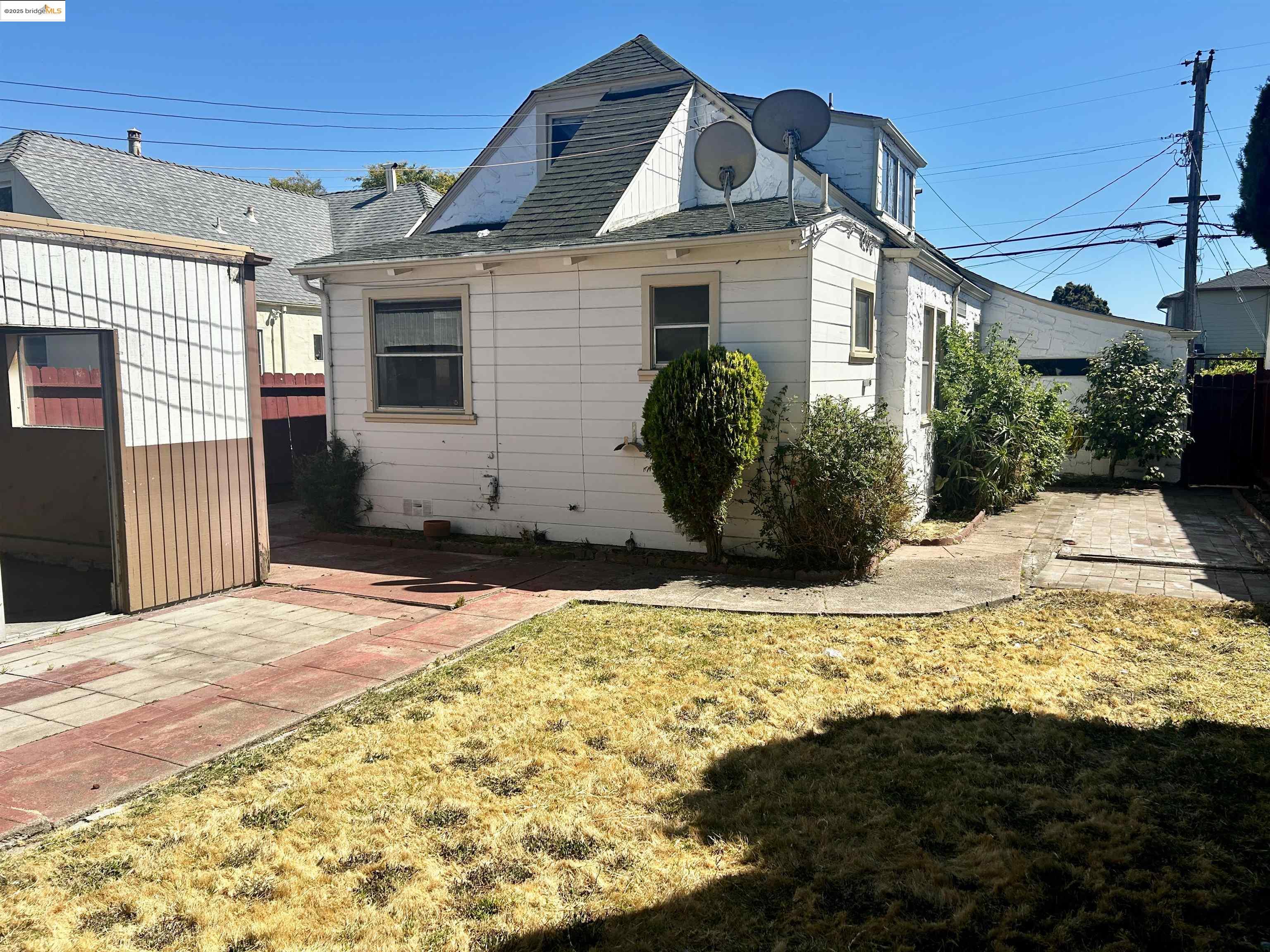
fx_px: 954
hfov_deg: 67.3
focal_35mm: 26
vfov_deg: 53.1
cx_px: 635
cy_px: 476
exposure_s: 1/4115
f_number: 1.5
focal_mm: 5.7
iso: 50
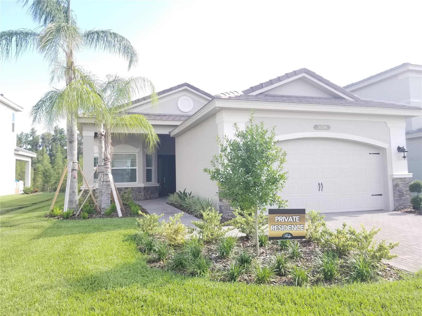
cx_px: 211
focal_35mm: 26
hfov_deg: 67.3
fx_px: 317
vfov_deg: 53.1
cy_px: 158
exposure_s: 1/540
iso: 50
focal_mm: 4.25
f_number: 1.7
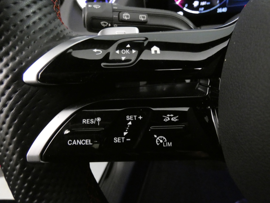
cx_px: 135
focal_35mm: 20
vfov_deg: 66.0
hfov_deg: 81.7
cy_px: 102
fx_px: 156
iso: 1600
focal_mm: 3.6
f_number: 2.8
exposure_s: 1/20
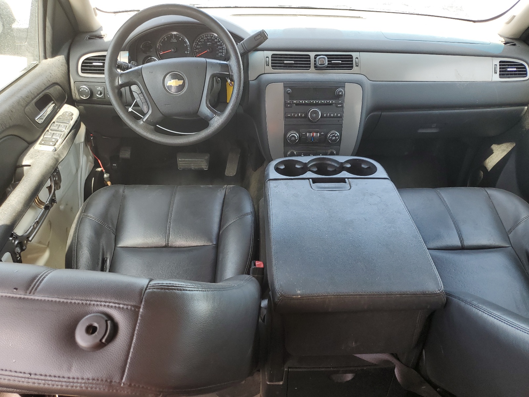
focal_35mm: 26
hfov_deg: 67.3
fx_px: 397
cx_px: 264
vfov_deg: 53.1
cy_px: 198
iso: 50
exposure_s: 1/149
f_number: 1.5
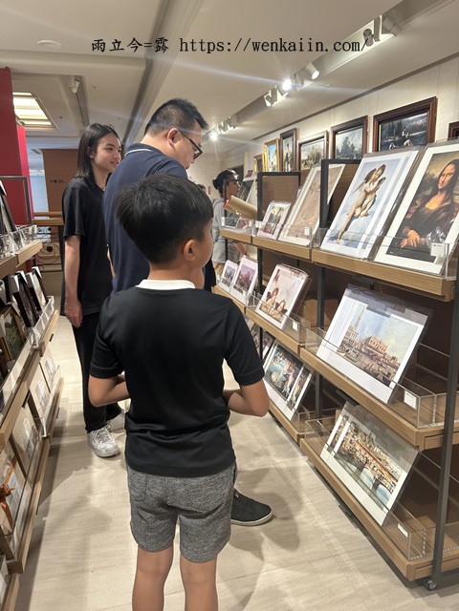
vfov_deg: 67.3
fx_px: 460
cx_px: 230
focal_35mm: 26
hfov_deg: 53.1
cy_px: 306
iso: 125
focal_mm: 5.7
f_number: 1.5
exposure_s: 1/60
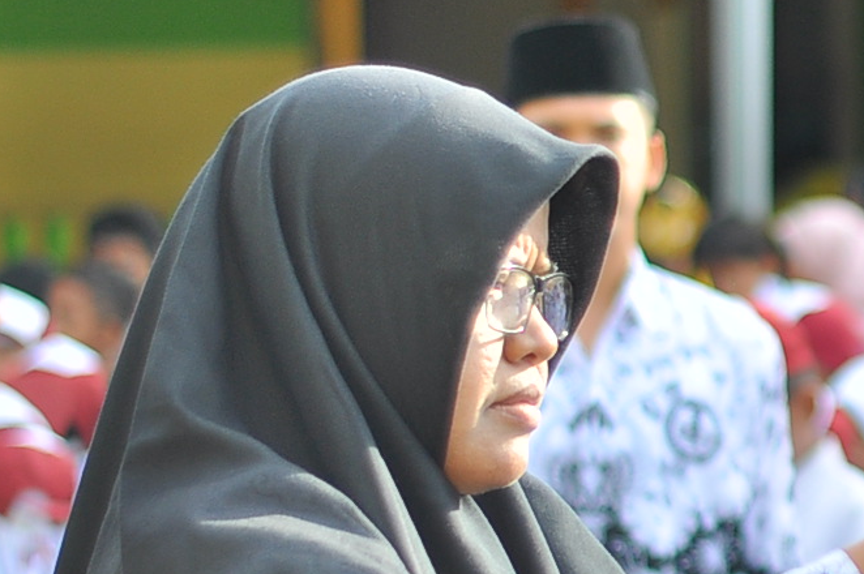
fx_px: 5826
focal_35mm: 243
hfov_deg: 8.3
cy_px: 402
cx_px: 1239
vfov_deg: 5.6
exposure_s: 1/2000
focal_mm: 50
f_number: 2
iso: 200
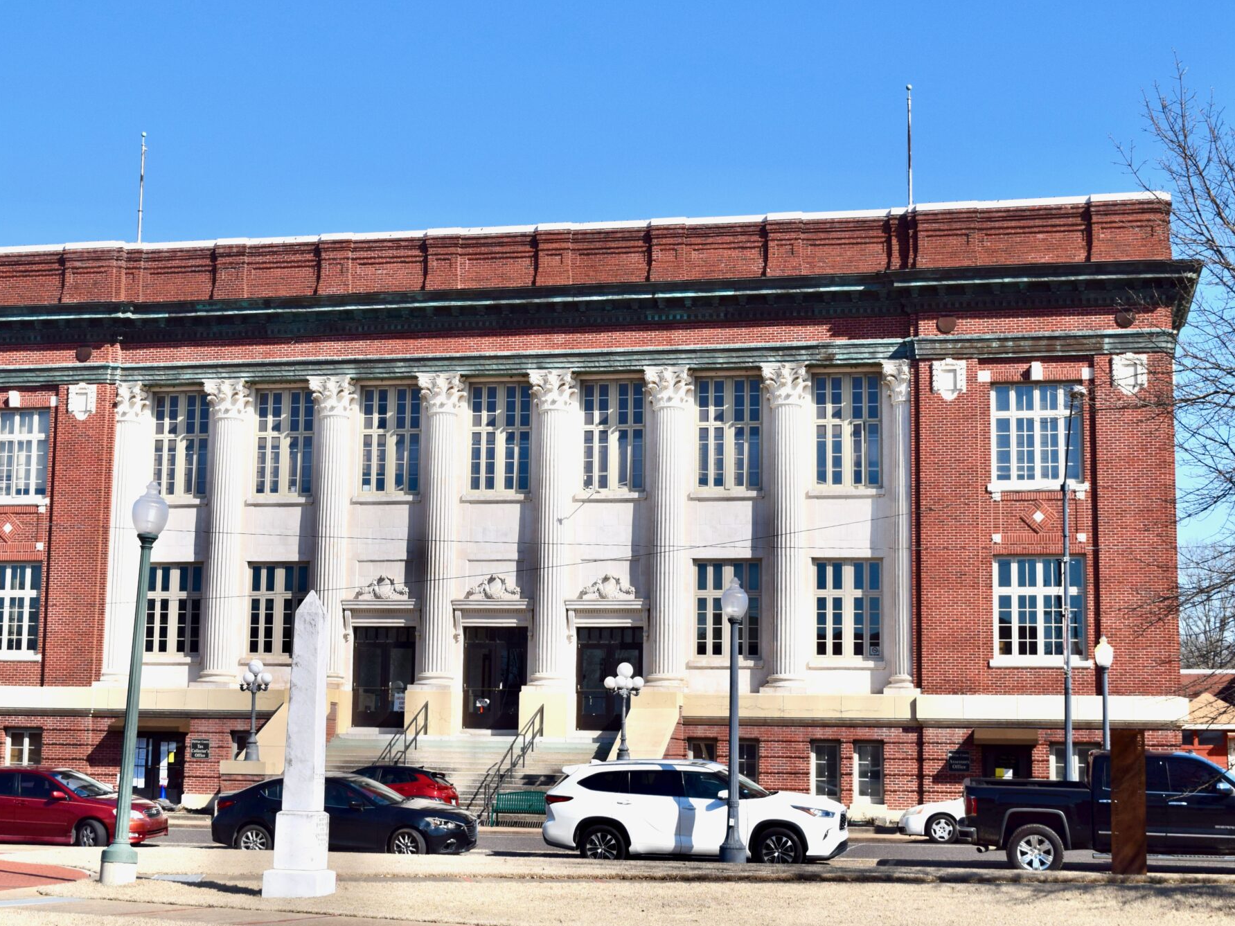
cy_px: 460
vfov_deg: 27.5
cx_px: 551
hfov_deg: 36.1
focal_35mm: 53
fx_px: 1891
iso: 320
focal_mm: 32
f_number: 8
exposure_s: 1/2000
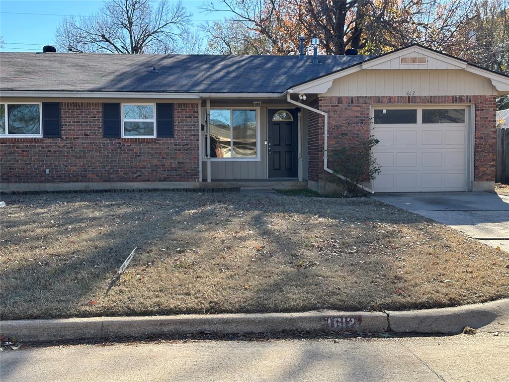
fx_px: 706
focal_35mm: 48
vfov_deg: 30.3
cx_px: 254
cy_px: 191
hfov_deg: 39.7
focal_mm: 6.86
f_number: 1.78
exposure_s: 1/935
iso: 64
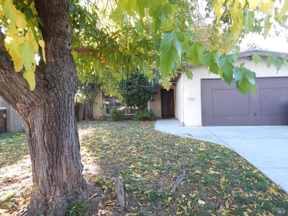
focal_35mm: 23
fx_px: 191
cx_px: 144
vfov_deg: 58.9
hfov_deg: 73.9
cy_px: 108
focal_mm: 4
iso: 125
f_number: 3
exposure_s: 1/80
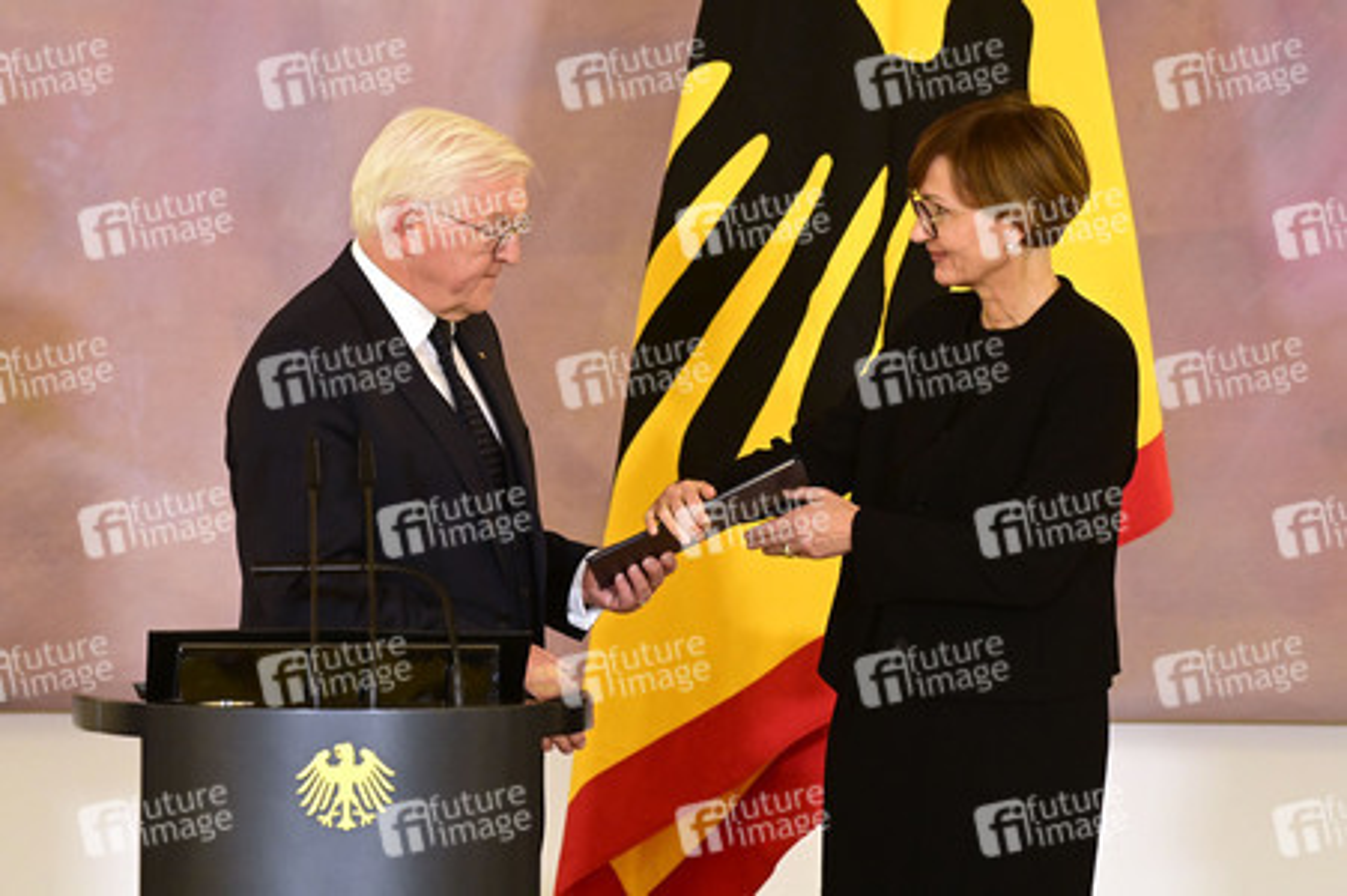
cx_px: 674
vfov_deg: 6.2
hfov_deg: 9.4
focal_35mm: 220
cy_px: 448
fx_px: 8225
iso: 10000
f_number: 5.6
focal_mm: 220
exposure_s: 1/320
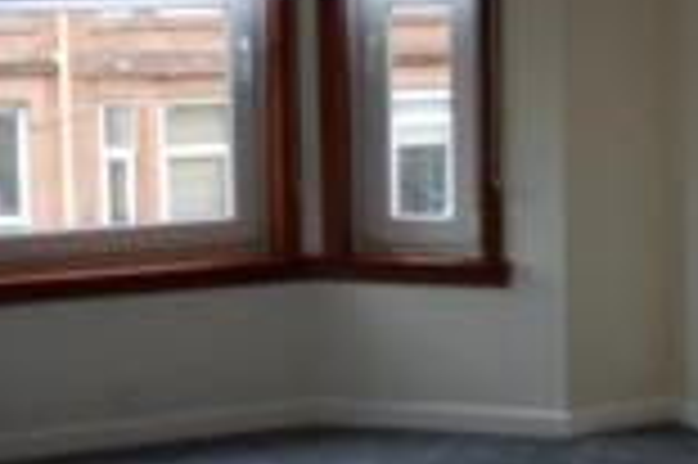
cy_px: 173
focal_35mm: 83
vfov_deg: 16.4
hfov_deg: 24.5
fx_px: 1608
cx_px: 347
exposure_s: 1/125
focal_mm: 18
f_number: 5.6
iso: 400
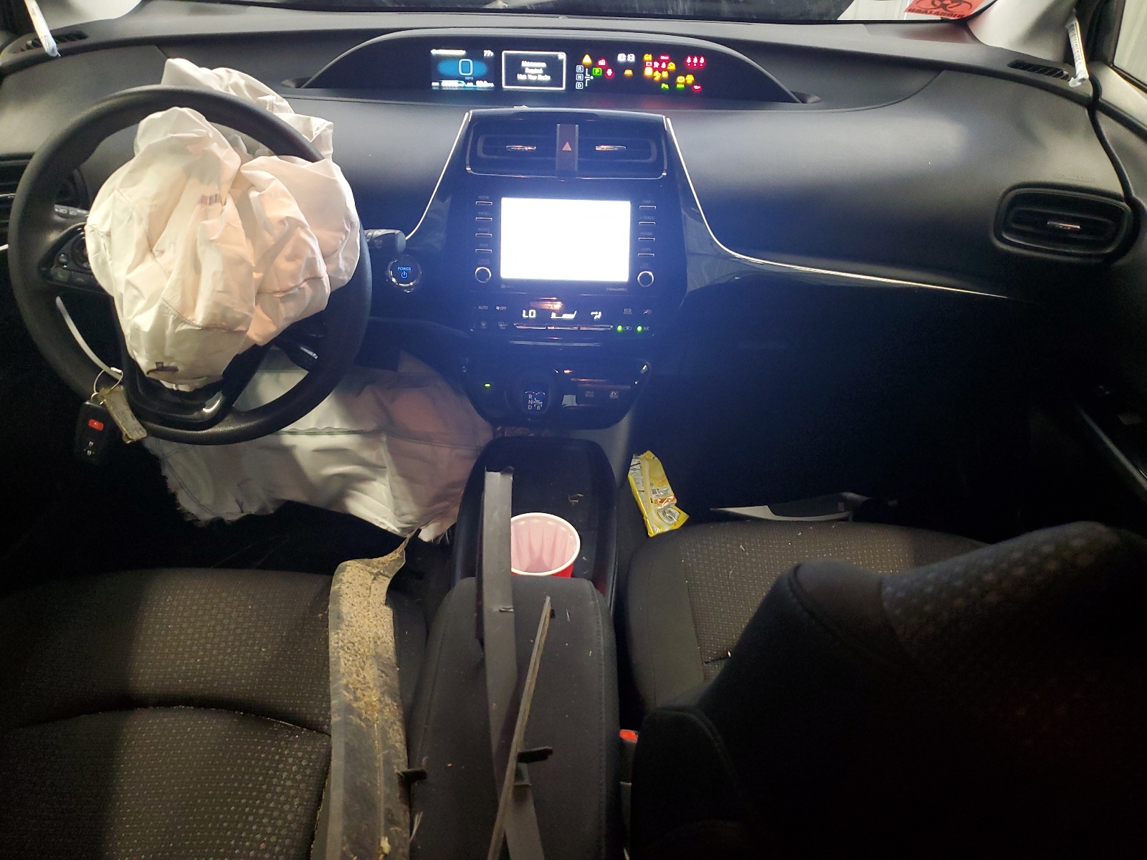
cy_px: 430
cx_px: 574
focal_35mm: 26
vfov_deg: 53.1
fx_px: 862
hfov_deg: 67.3
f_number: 1.5
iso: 291
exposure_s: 1/20
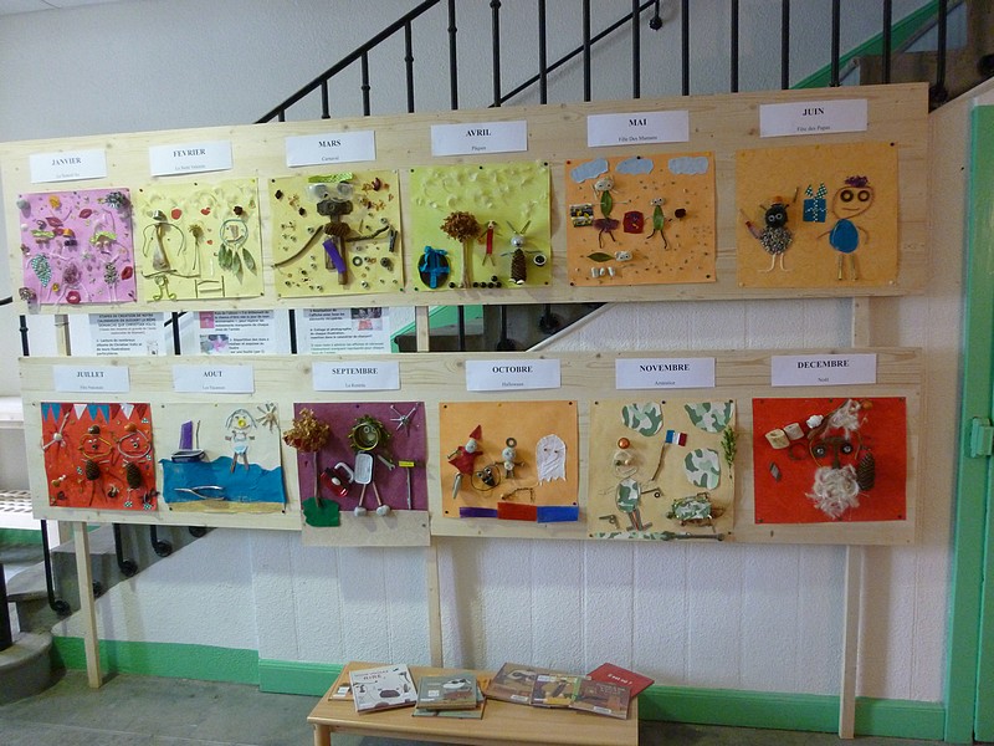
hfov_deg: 69.4
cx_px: 497
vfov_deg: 54.9
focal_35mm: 25
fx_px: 718
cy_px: 373
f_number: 3.1
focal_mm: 4.5
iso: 400
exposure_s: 1/13
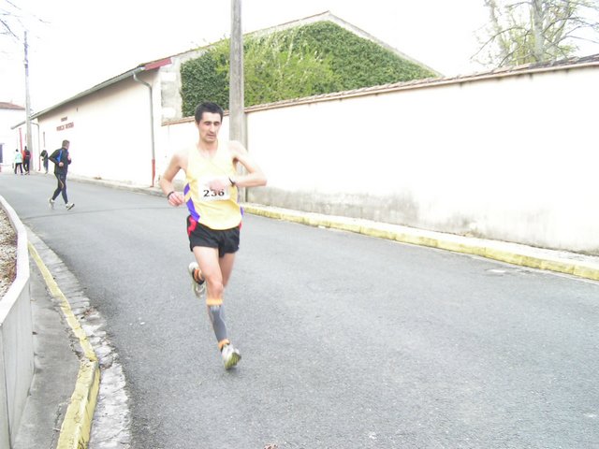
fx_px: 658
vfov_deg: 37.7
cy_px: 224
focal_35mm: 38
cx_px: 300
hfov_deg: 49.0
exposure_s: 1/100
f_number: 2.8
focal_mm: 5.8
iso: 50
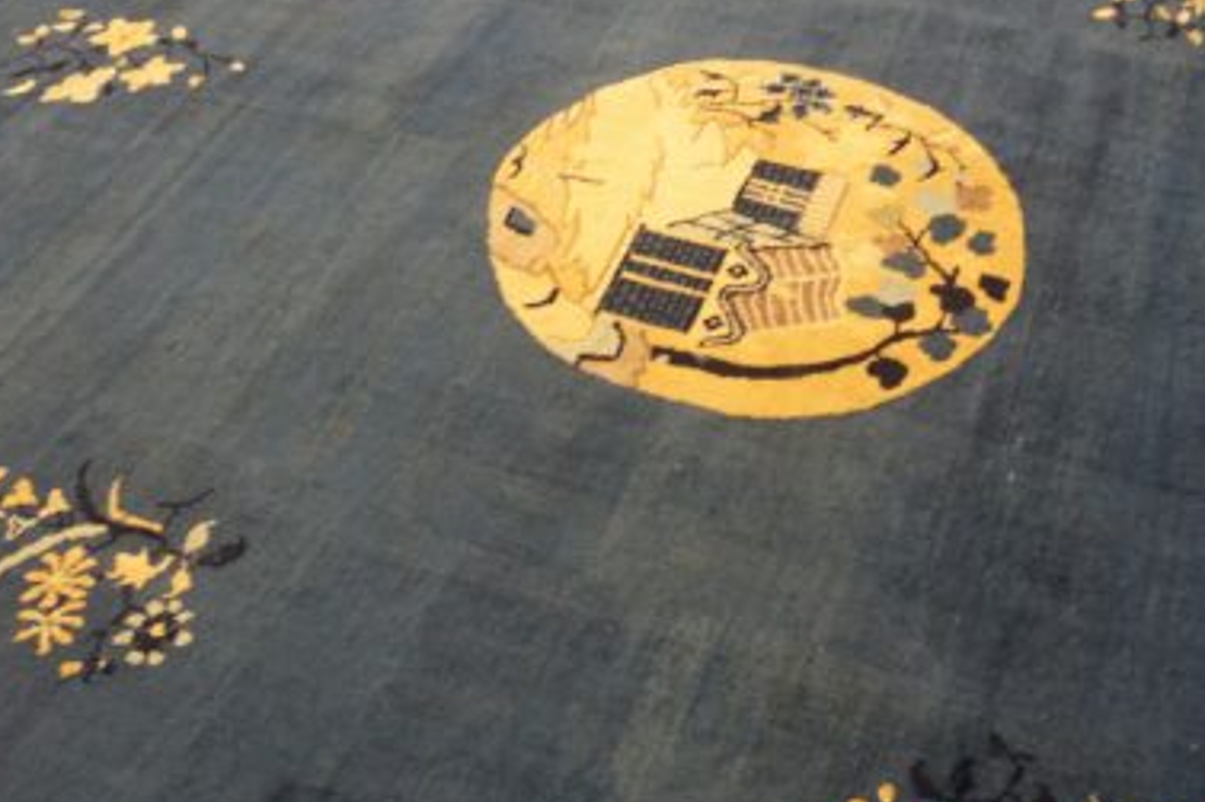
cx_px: 610
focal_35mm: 43
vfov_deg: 31.2
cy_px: 411
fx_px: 1439
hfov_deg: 45.4
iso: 1000
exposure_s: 1/60
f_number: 4
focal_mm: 18
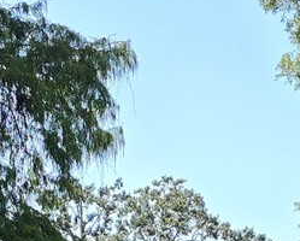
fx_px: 1281
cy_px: 572
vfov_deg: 9.6
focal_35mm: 144
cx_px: 127
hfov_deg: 13.4
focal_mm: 6.4
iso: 12
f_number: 1.8
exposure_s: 1/393
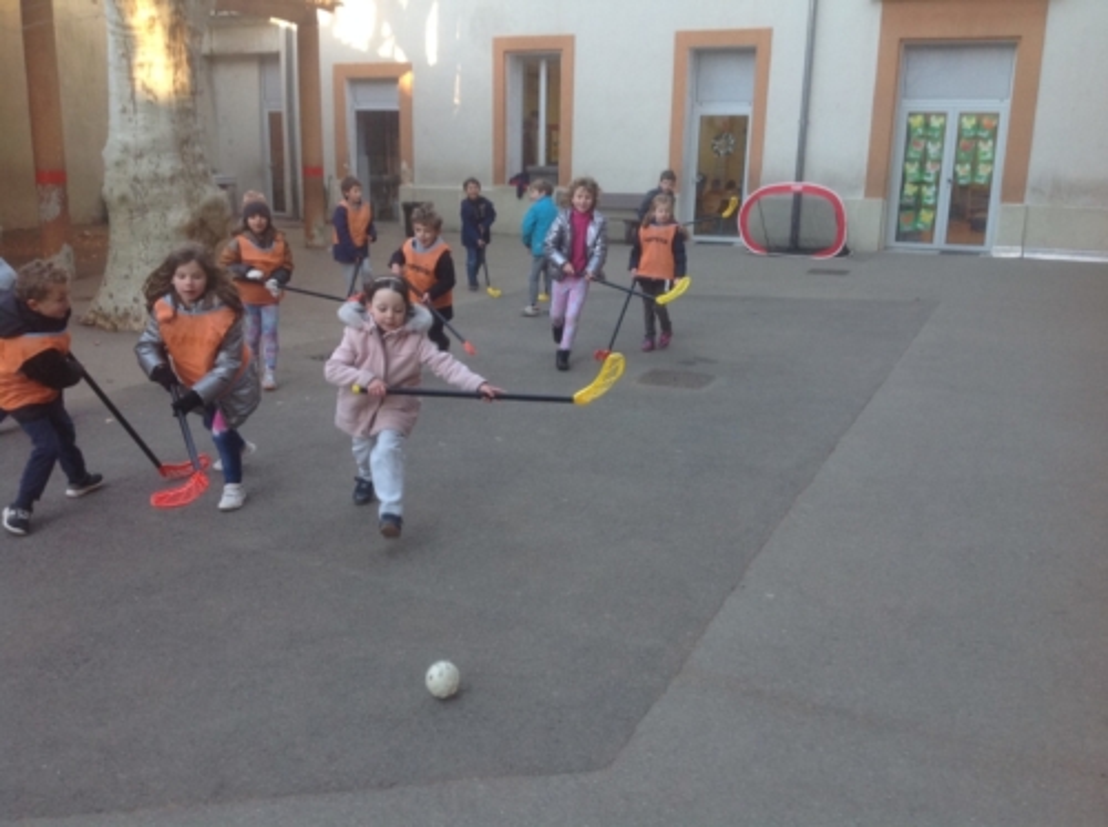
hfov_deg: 52.7
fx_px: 1118
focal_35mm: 35
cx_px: 554
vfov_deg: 40.6
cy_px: 414
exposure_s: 1/120
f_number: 2.4
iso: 100
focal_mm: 4.28
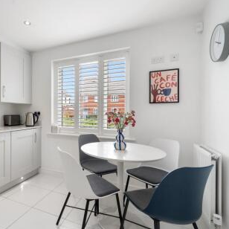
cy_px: 116
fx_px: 157
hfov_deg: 68.6
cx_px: 65
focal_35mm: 21
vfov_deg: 72.1
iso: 320
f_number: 8
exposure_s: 1/1.67
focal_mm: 16
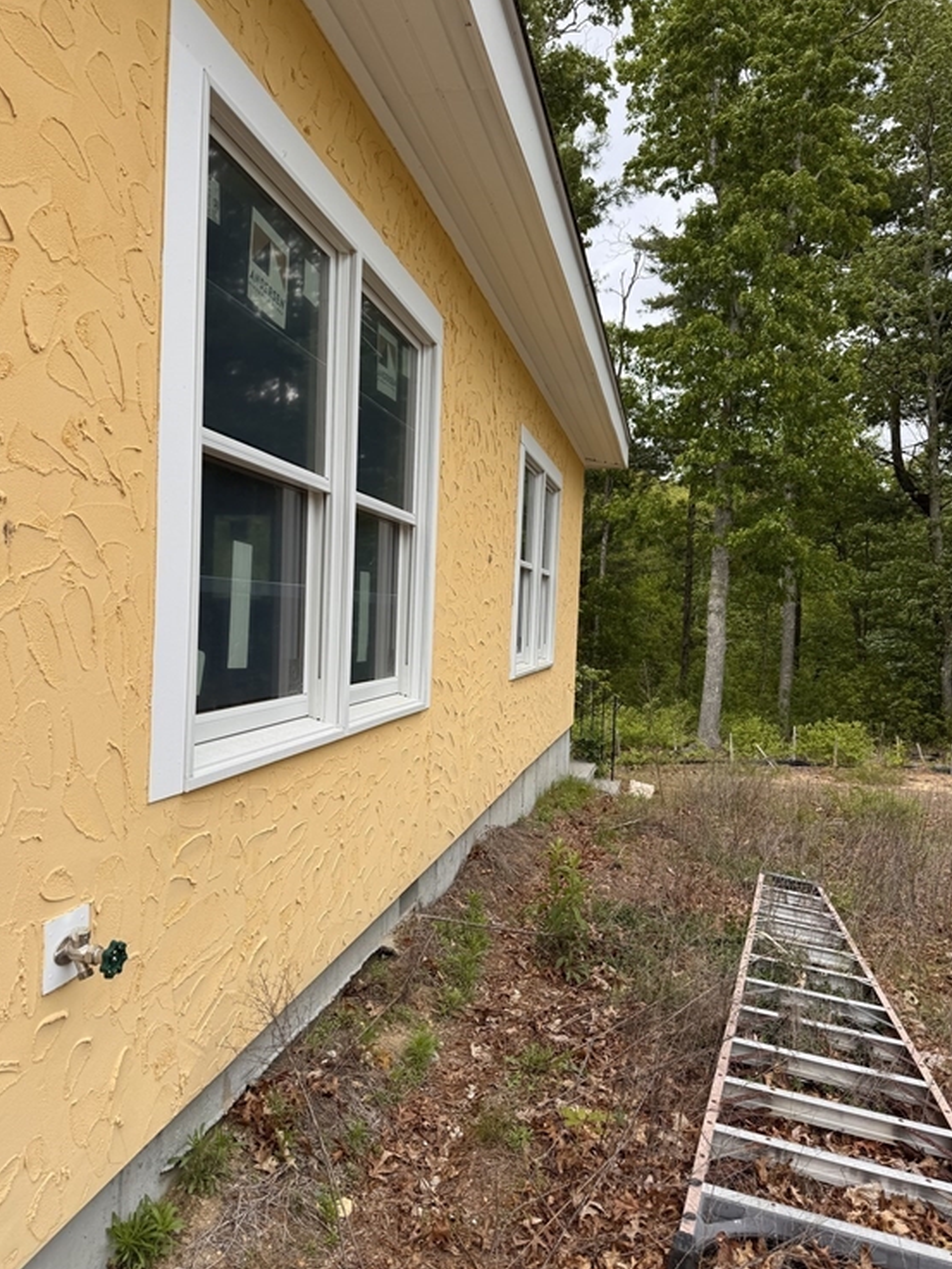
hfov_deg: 54.9
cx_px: 467
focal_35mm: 25
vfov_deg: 69.4
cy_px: 632
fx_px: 916
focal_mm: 6.76
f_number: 1.78
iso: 80
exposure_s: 1/1456
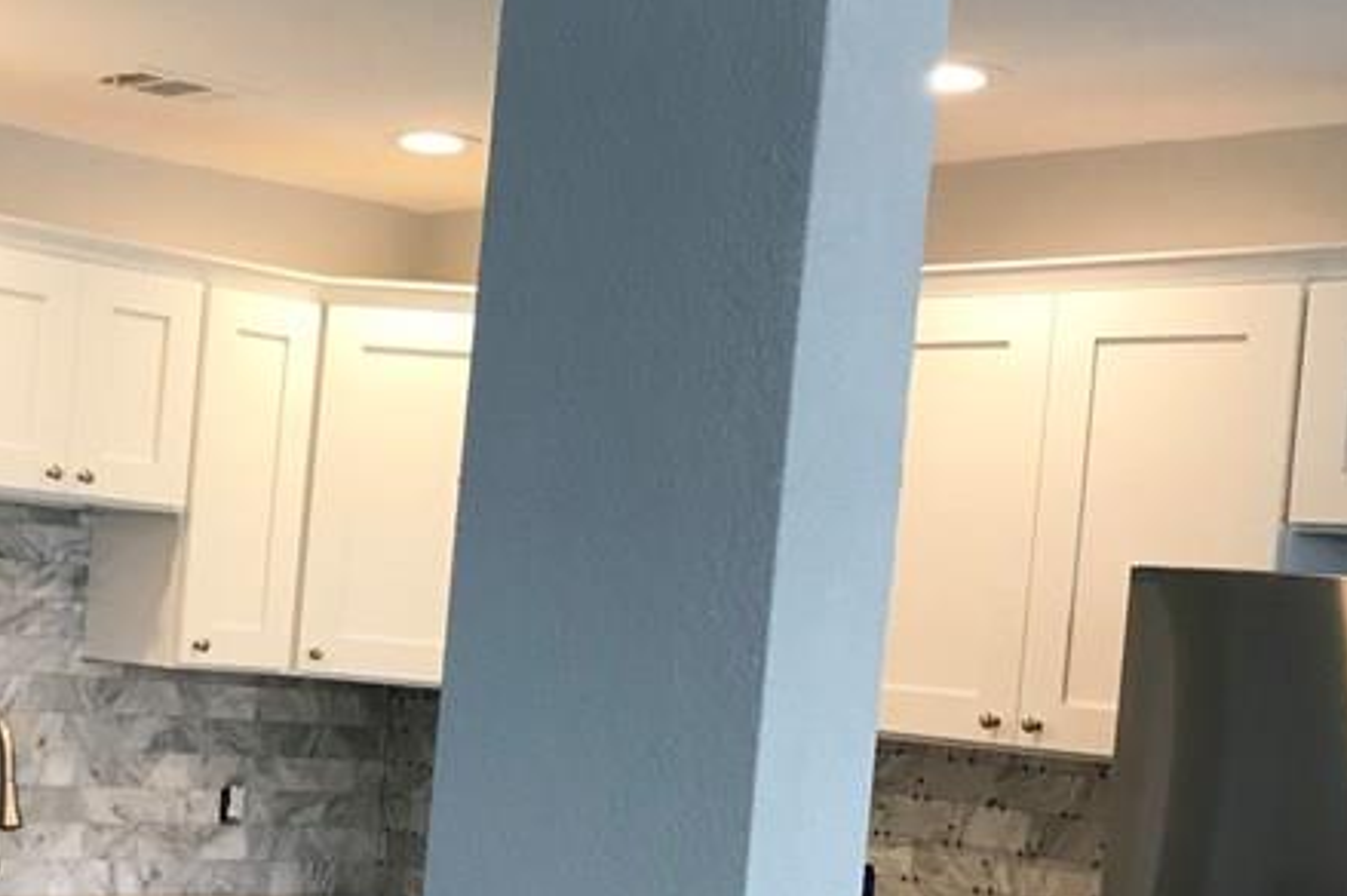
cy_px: 684
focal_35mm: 68
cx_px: 138
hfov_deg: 28.5
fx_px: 2542
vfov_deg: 19.8
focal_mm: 3.99
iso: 25
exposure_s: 1/30
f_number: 1.8
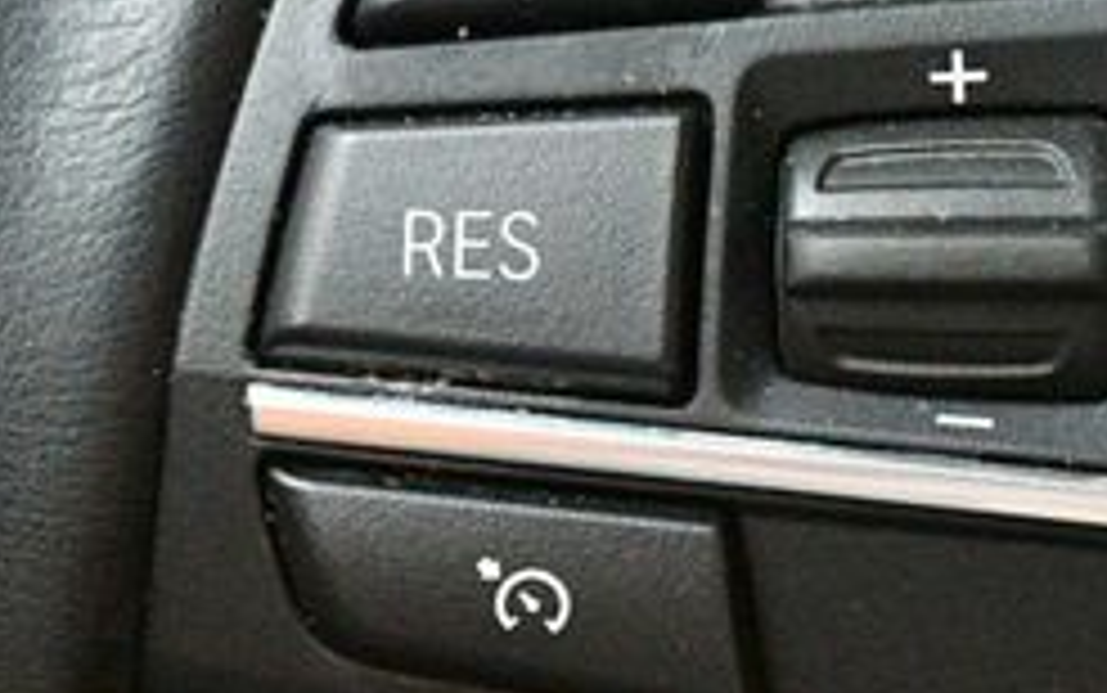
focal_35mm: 151
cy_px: 153
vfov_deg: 8.7
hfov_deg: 13.8
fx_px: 4558
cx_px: 693
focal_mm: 38
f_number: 5
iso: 12800
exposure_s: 1/30
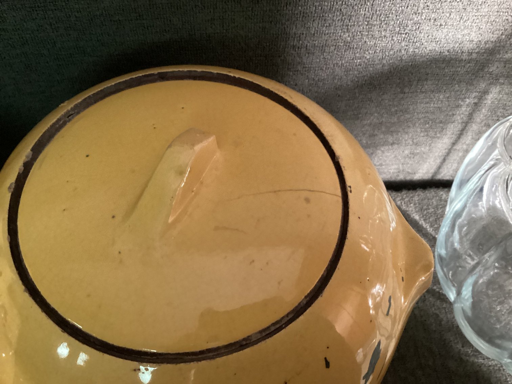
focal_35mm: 31
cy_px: 192
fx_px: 459
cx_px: 256
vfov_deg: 45.4
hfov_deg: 58.3
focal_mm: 3.3
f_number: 2.4
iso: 500
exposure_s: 1/25
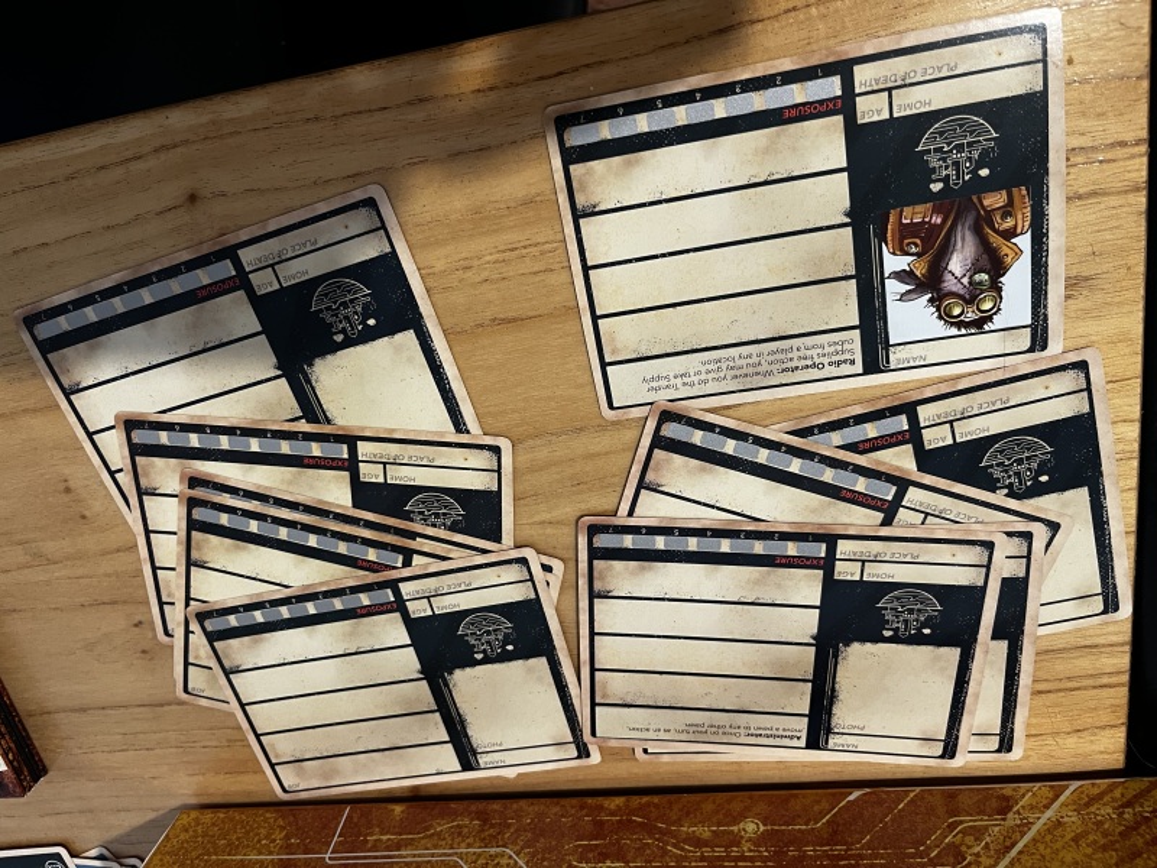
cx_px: 578
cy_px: 434
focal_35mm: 26
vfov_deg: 53.1
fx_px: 869
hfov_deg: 67.3
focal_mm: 5.1
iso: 200
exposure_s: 1/50
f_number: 1.6
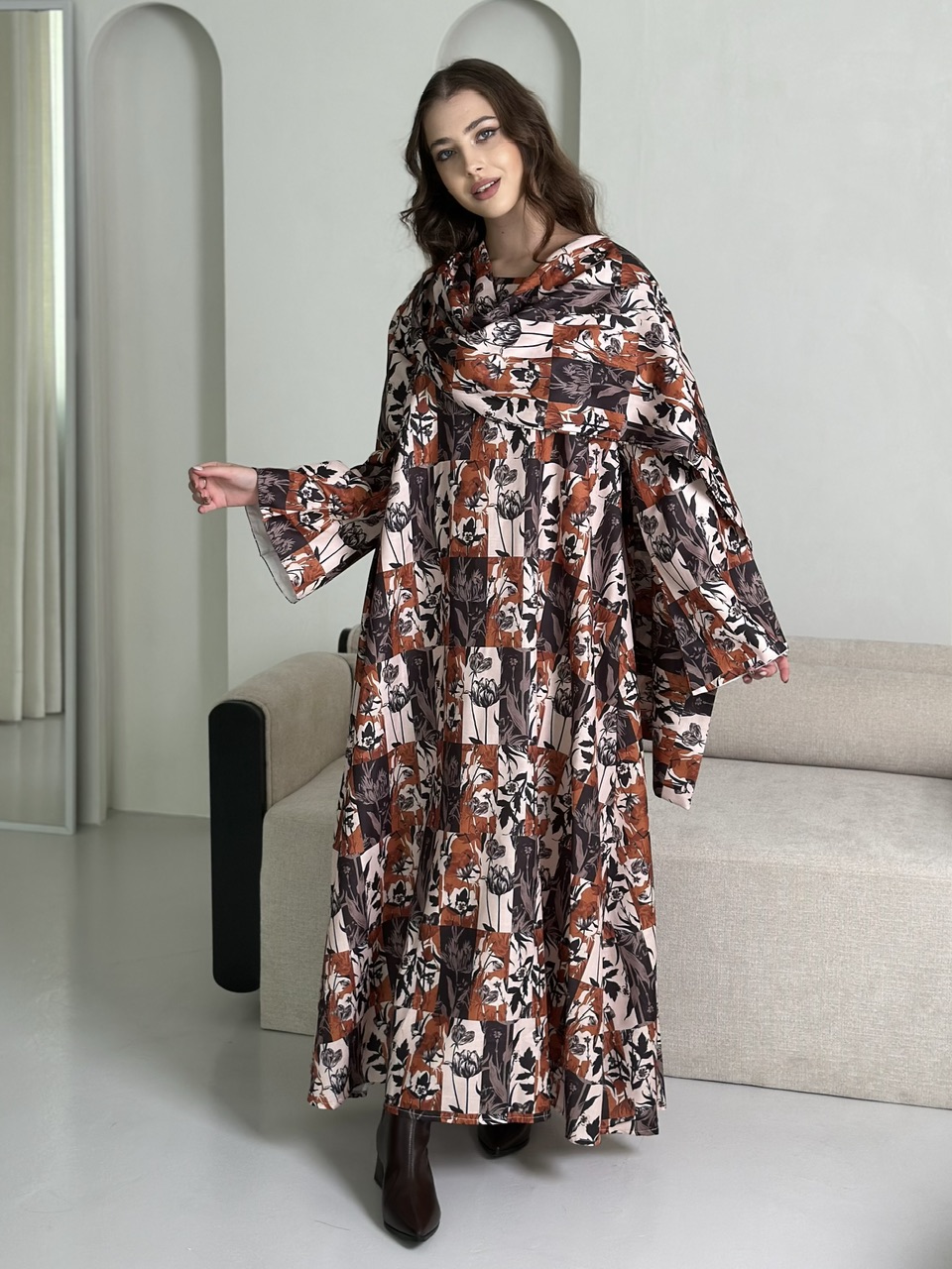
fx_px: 1760
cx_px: 476
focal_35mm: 48
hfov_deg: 30.3
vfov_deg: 39.7
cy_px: 634
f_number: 1.78
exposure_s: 1/100
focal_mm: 6.86
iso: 64
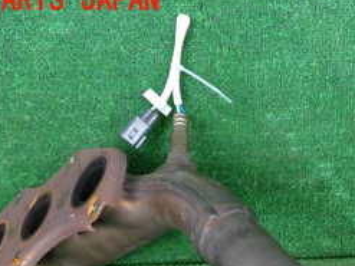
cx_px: 329
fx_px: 748
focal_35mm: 73
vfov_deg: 19.2
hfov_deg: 25.7
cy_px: 306
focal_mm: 5.4
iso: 250
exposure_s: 1/125
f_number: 2.3
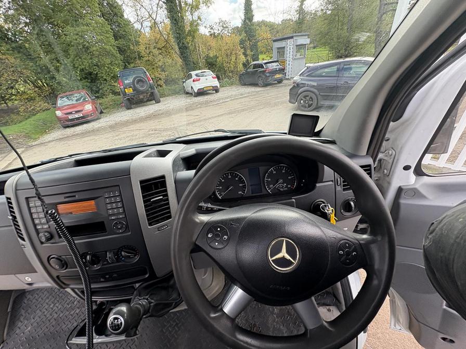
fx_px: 188
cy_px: 174
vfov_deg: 85.7
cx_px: 233
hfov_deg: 102.1
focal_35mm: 14
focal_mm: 2.22
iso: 64
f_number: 2.2
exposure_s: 1/129
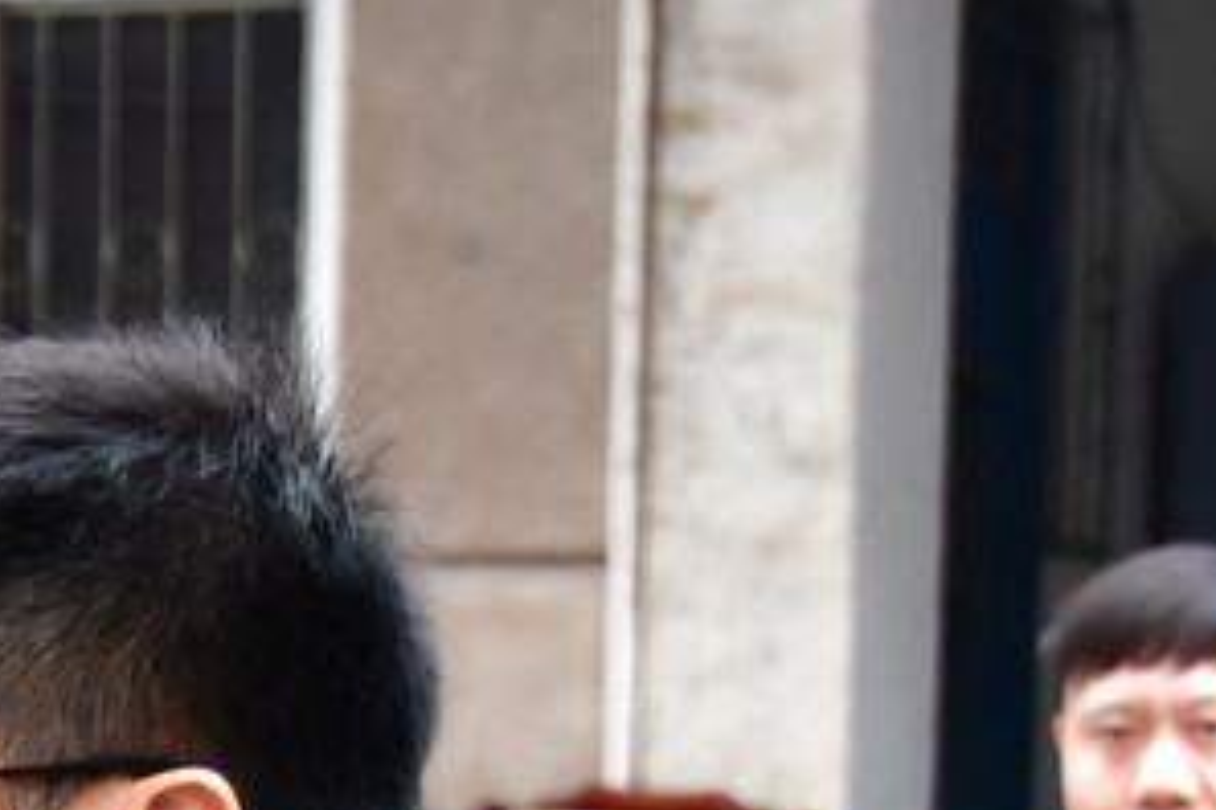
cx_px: -819
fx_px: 11788
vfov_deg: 3.9
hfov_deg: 5.8
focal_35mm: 349
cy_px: 1853
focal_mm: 36
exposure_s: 1/60
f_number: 4.2
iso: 720
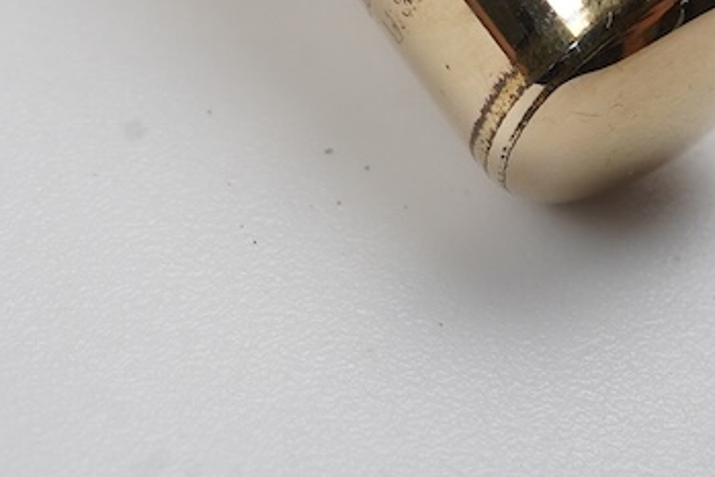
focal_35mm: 145
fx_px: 2881
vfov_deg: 9.4
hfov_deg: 14.1
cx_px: 446
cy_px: -76
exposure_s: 1/100
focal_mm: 30
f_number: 22
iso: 500
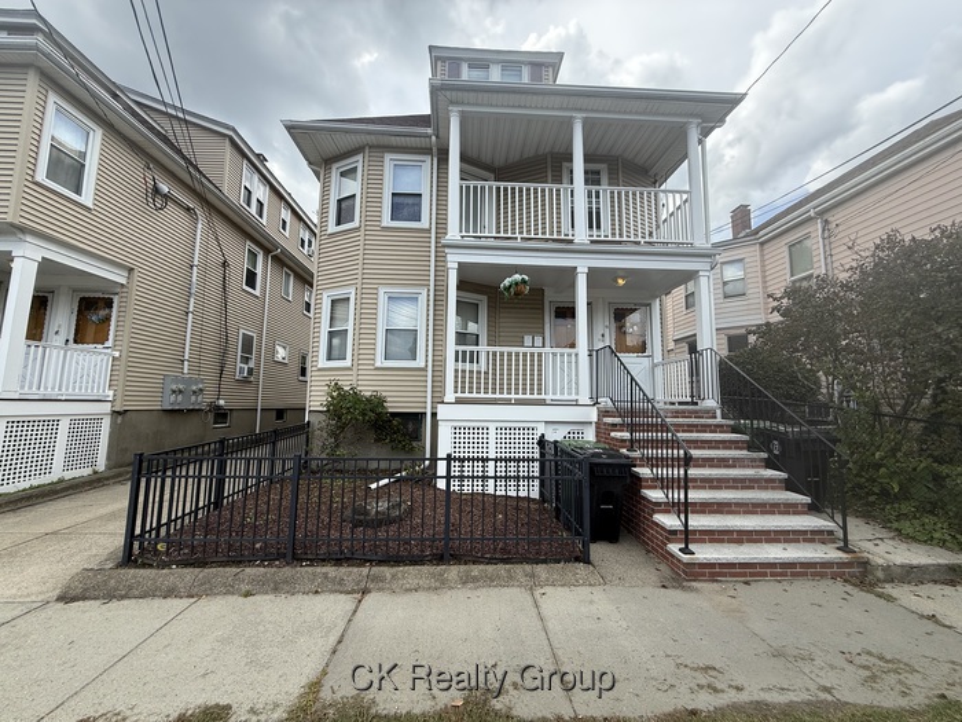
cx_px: 481
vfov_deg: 85.7
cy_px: 361
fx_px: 389
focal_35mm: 14
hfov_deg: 102.1
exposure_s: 1/809
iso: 50
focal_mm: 2.22
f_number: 2.2
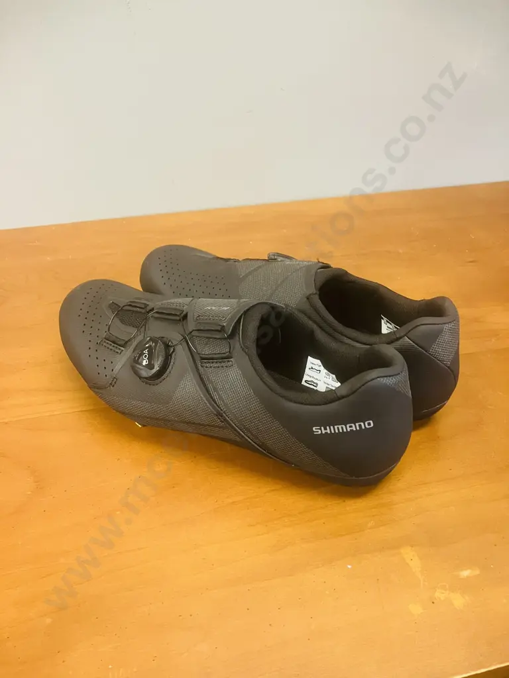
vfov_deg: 63.4
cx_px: 254
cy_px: 339
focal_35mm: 28
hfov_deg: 49.7
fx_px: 549
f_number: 1.8
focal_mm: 3.99
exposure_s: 1/33
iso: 250
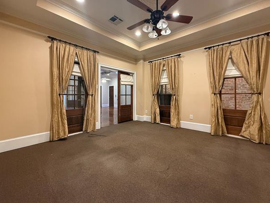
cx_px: 135
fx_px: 117
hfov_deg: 98.2
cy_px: 95
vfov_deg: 81.7
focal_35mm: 15
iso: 500
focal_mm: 2.22
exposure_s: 1/60
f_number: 2.2
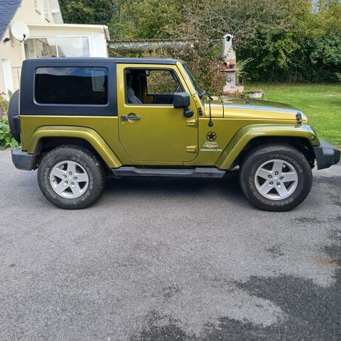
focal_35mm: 31
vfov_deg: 52.3
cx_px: 169
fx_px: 345
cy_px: 141
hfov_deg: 52.5
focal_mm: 3.98
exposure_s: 1/133
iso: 20
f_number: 1.8
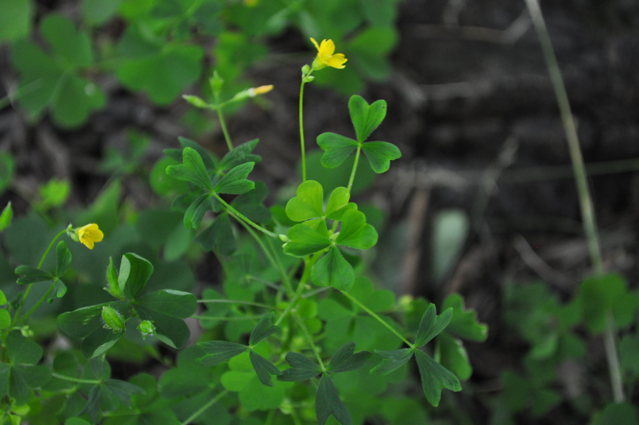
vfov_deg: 16.5
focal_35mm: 82
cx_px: 320
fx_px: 1463
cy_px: 212
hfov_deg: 24.6
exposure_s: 1/60
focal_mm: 55
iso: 800
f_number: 5.6
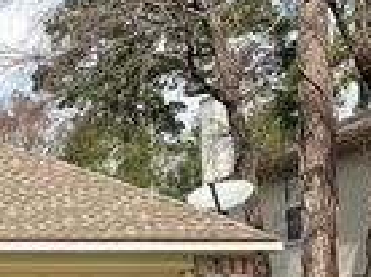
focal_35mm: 87
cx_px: -220
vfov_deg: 16.6
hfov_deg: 19.1
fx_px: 931
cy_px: 262
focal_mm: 6.76
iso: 80
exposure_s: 1/4405
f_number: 1.78
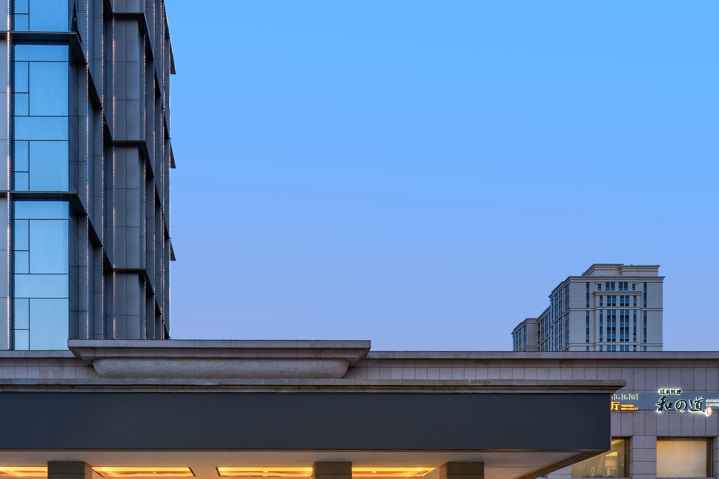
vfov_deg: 32.5
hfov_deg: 47.0
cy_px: 176
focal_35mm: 41
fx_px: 819
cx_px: 268
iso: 200
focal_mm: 17
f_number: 11
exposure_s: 1/15
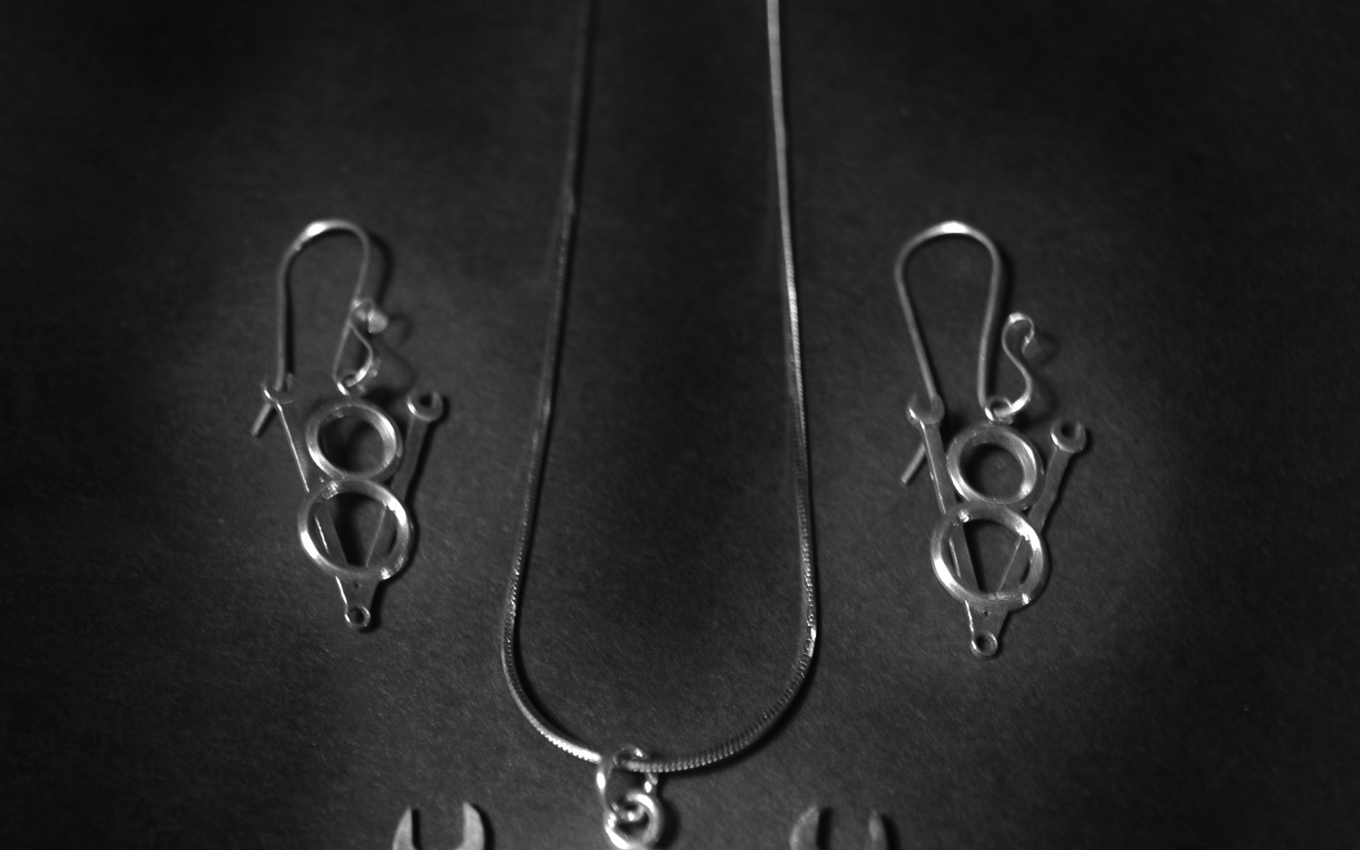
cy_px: 666
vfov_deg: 22.9
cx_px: 676
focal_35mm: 56
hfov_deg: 36.3
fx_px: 2076
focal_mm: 24
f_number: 3
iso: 200
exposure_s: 1/13
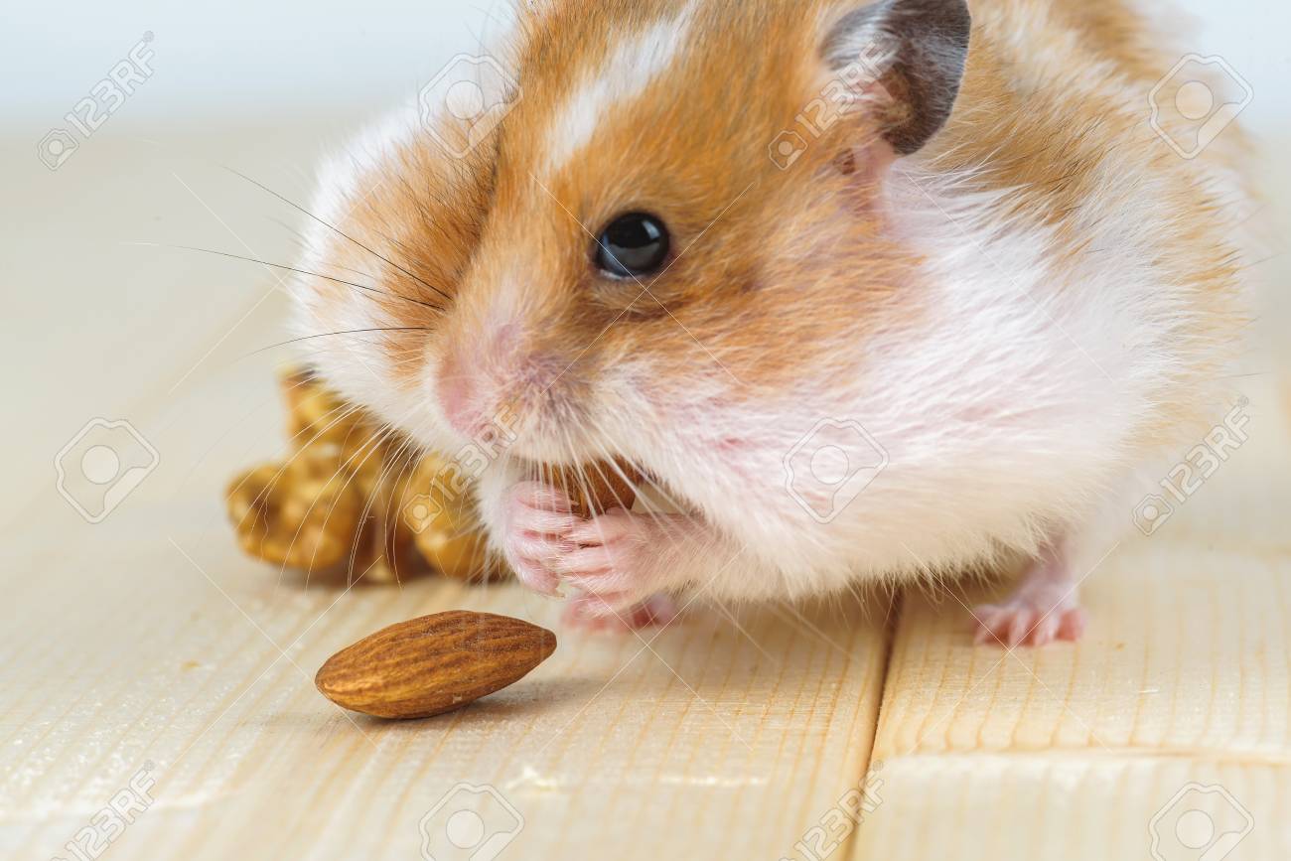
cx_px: 646
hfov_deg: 19.5
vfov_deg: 13.0
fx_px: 3766
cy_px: 430
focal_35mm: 105
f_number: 16
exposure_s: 1/60
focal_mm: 105
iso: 100
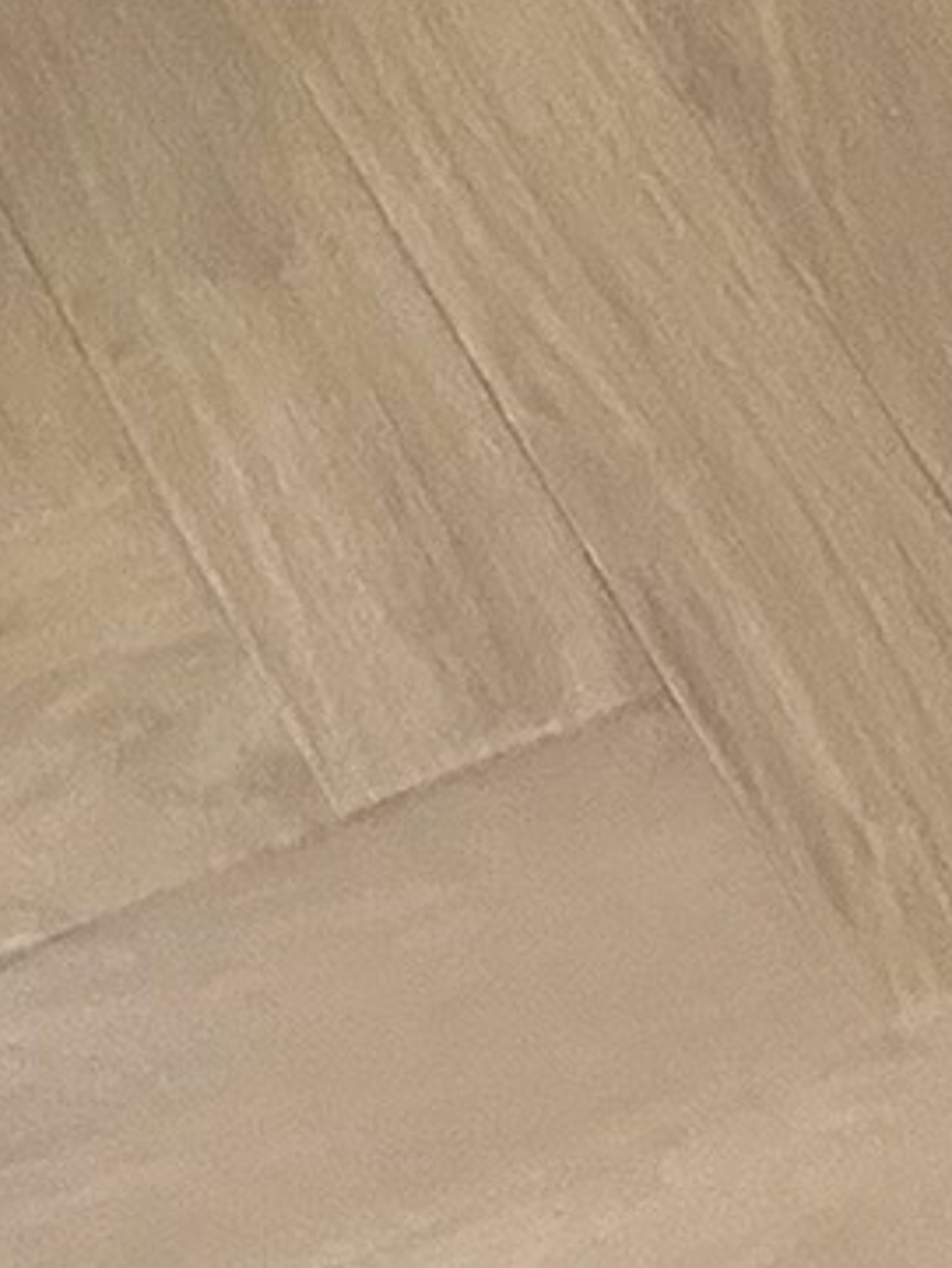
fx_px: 6230
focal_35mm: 170
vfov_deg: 10.5
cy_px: -1454
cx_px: -748
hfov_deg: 8.4
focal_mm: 2.69
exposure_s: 1/50
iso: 250
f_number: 1.9
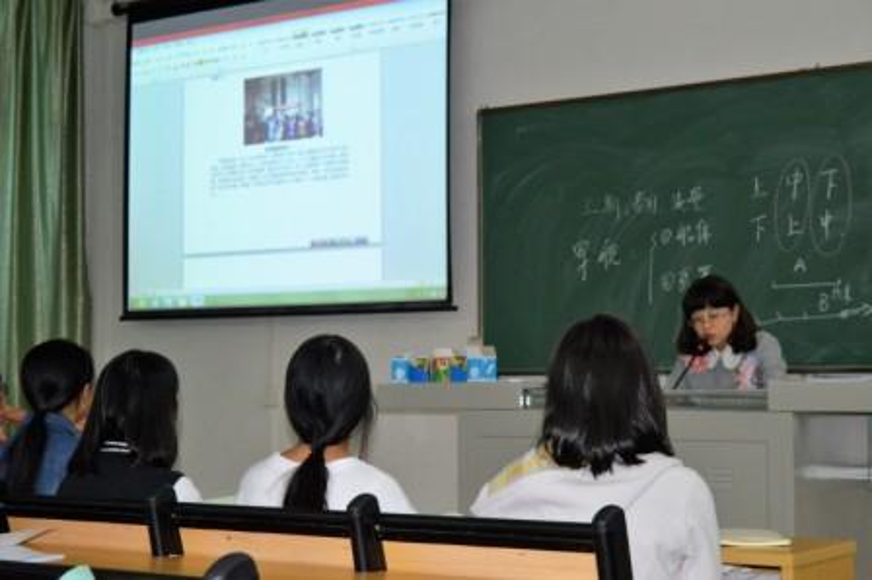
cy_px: 290
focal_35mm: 68
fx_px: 1634
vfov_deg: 20.1
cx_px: 436
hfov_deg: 29.9
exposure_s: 1/60
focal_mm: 45
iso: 1400
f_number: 5
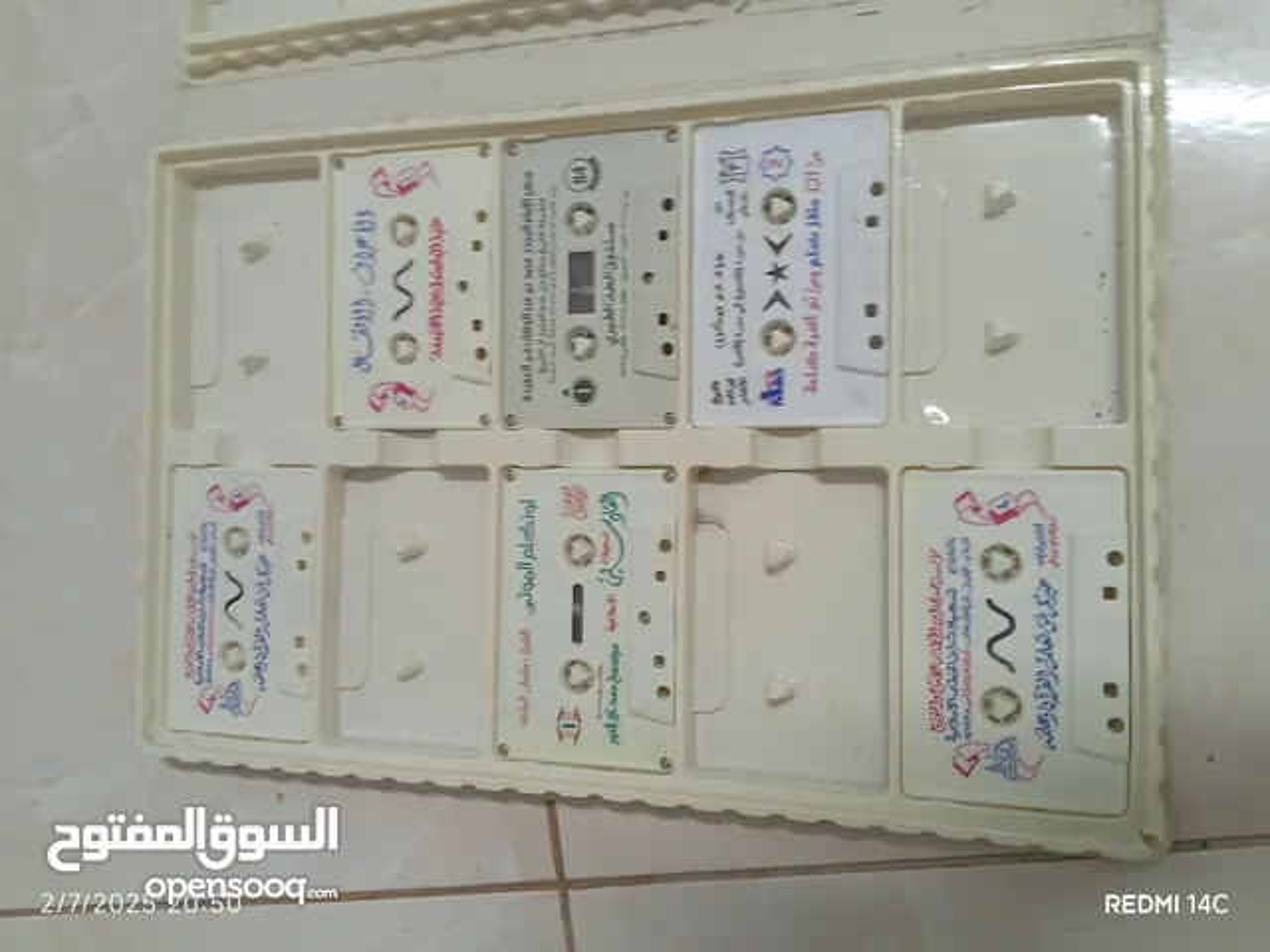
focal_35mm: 30
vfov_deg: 46.8
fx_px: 1101
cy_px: 476
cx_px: 635
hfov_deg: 60.0
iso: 322
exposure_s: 1/30
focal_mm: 3.98
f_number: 1.8
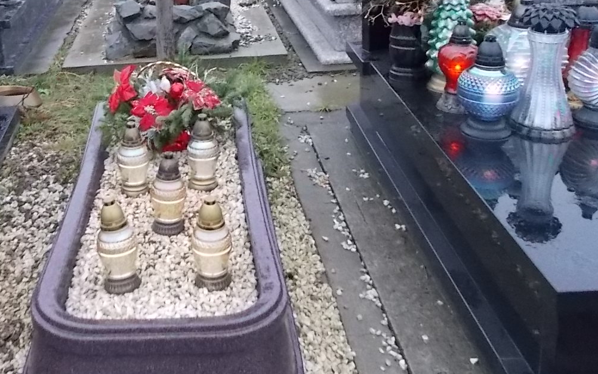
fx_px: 717
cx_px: 204
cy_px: 32
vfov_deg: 28.0
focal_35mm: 44
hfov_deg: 44.7
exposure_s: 1/80
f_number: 3.2
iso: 400
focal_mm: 4.6
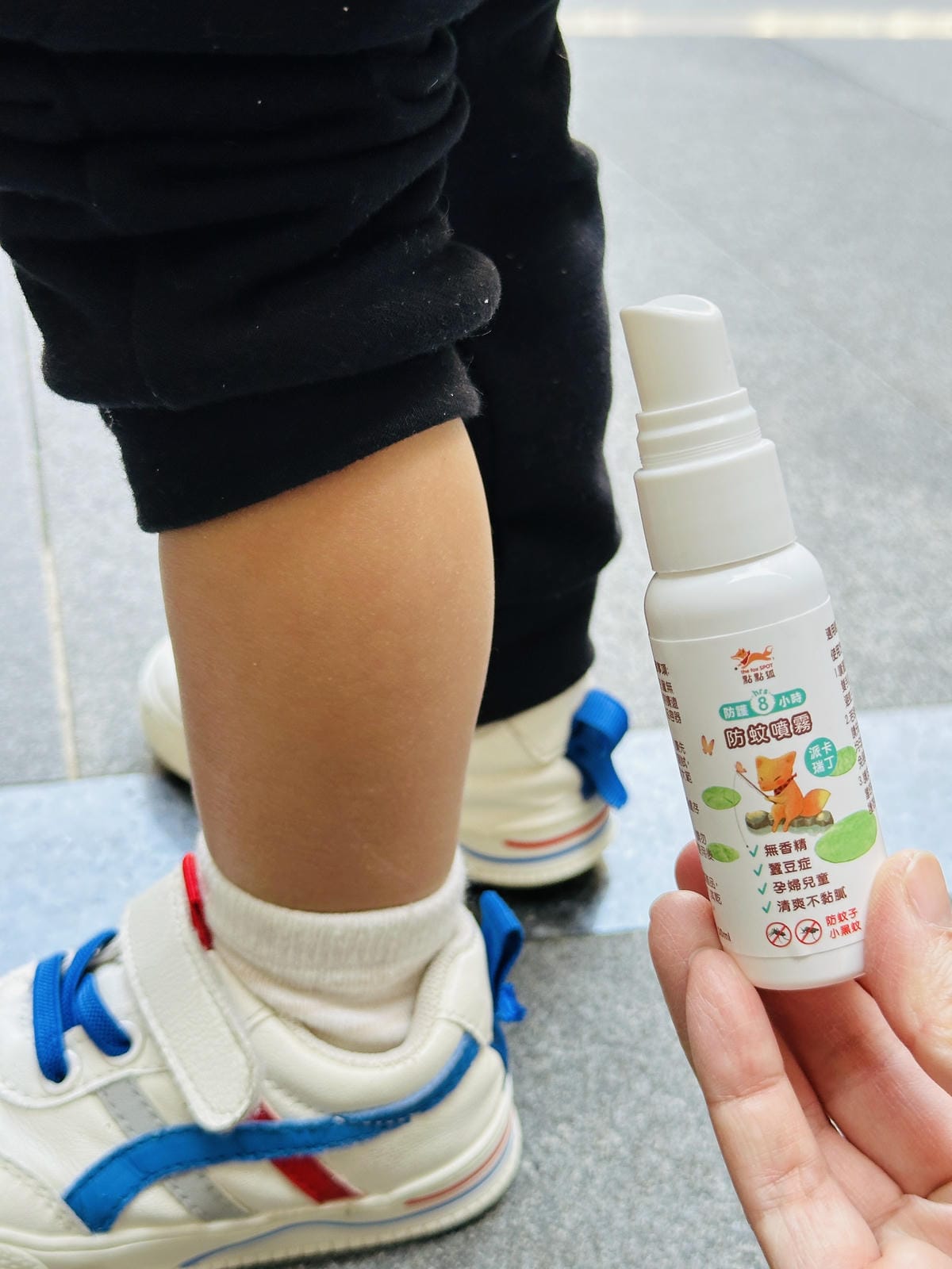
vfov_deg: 39.7
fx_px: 1760
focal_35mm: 48
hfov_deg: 30.3
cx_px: 476
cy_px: 634
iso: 80
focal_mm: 6.86
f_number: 1.78
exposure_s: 1/103
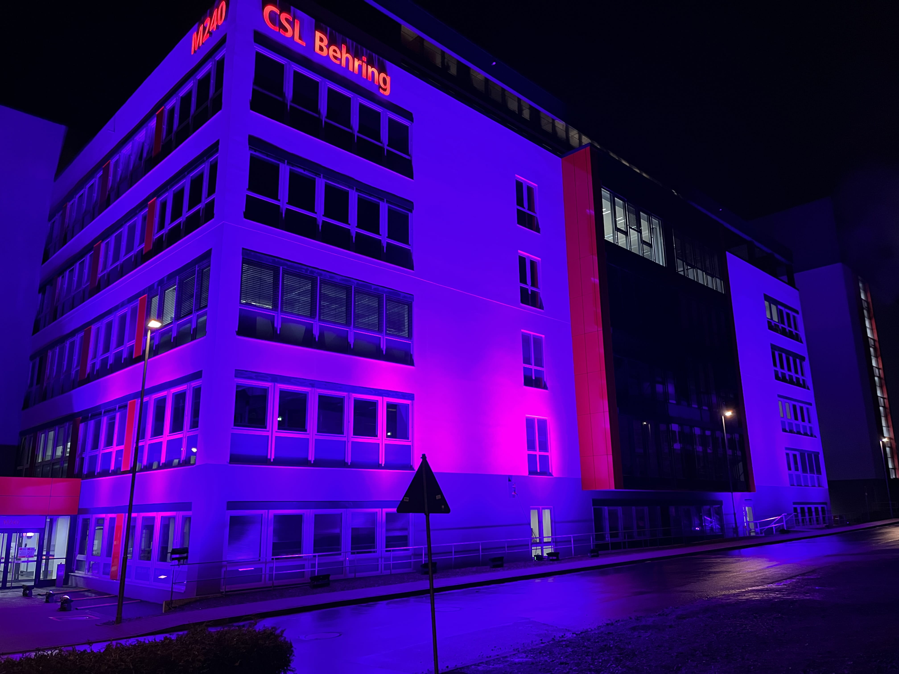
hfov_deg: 67.3
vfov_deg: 53.1
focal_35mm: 26
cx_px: 450
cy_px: 337
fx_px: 675
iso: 400
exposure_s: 1/60
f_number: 1.6
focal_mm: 5.1
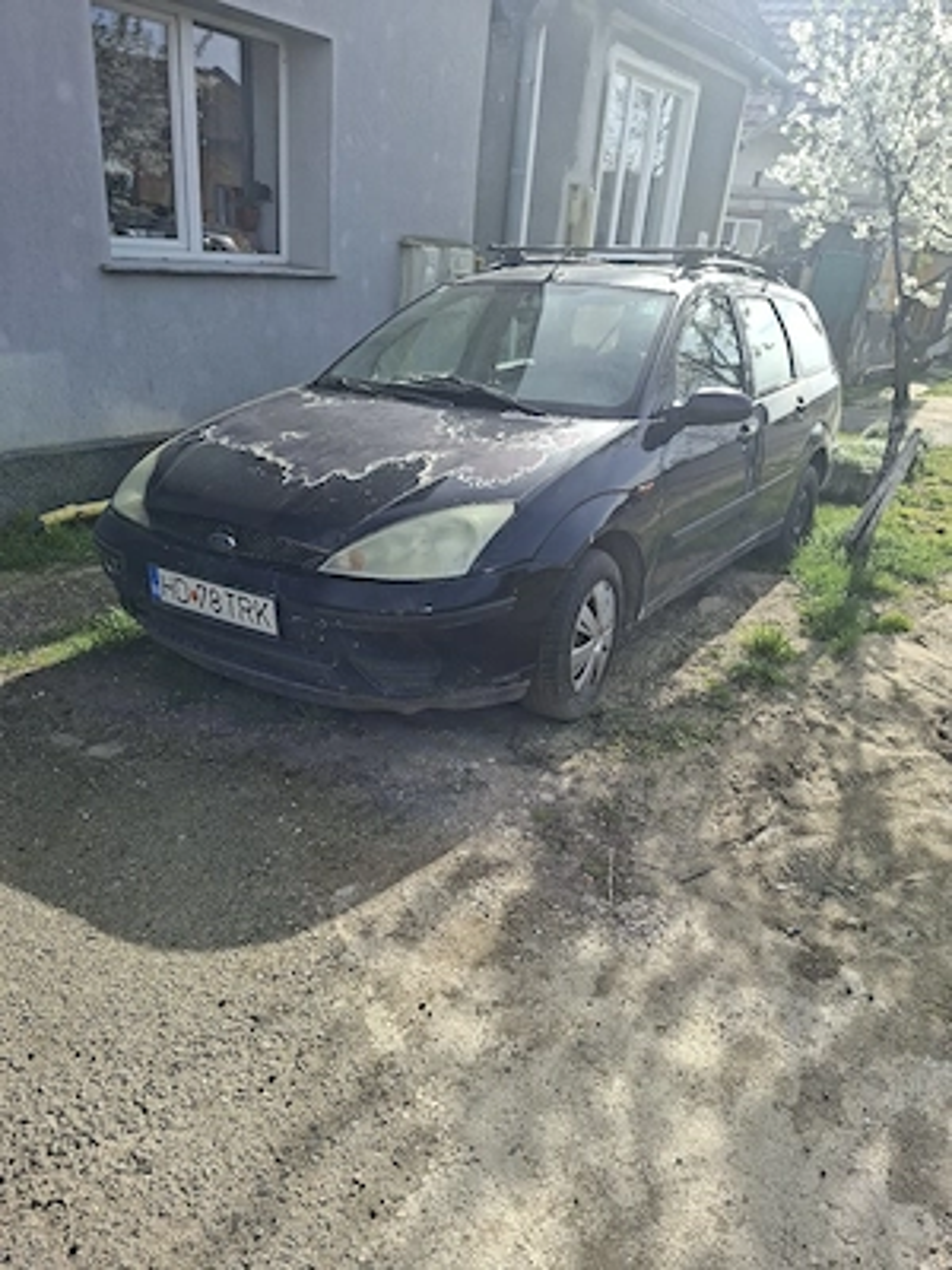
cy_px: 635
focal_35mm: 23
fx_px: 843
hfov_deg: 58.9
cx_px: 476
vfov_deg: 73.9
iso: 50
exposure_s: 1/909
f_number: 1.8
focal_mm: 5.54
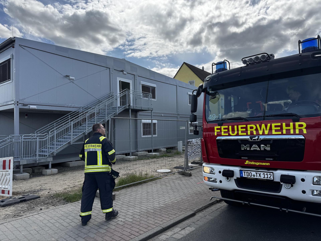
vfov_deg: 56.8
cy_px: 120
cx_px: 160
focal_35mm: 24
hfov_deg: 71.6
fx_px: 223
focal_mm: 6.76
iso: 80
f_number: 1.78
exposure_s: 1/3096
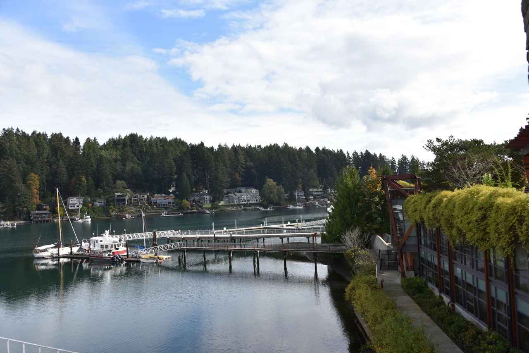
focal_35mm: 28
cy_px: 176
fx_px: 412
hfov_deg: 65.5
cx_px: 264
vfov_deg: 46.4
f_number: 7.1
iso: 100
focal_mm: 28
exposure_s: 1/200
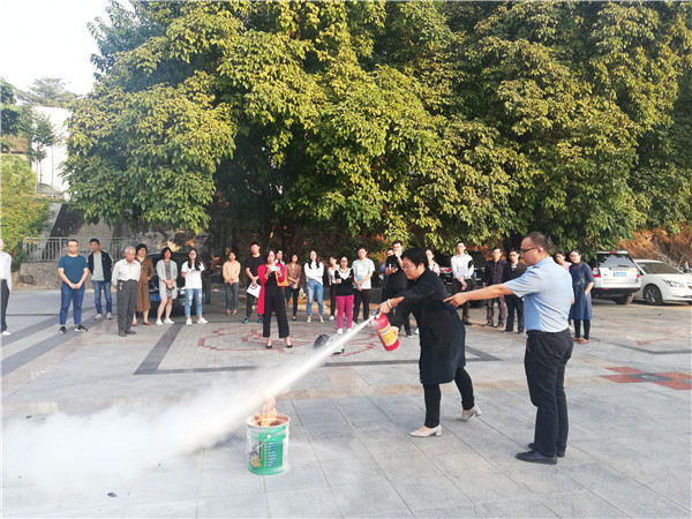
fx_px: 540
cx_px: 346
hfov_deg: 65.3
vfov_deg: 51.4
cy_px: 260
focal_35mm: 27
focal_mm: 3.81
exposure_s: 1/168
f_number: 2.2
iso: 50
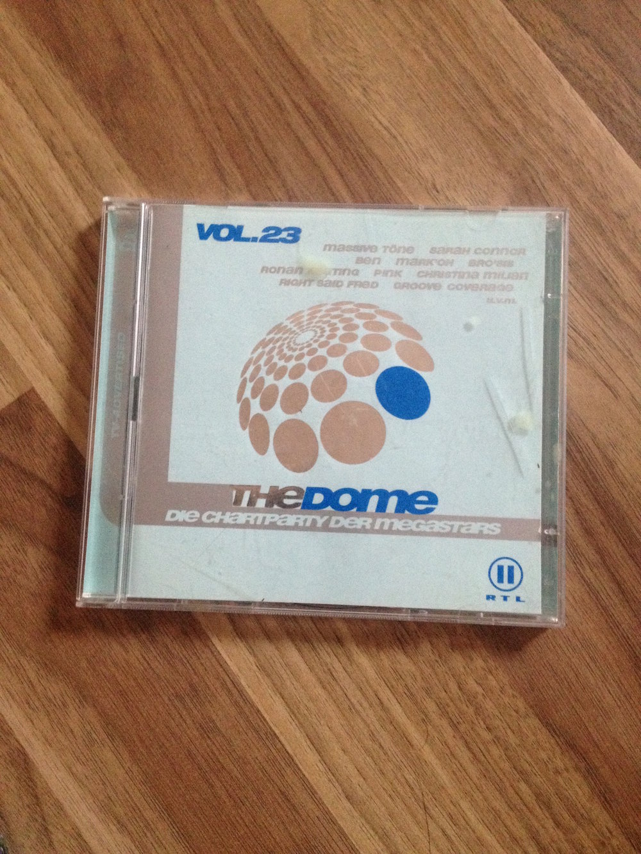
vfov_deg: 52.6
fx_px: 864
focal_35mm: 35
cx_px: 320
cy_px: 427
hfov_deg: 40.7
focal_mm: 4.28
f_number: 2.4
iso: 400
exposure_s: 1/17
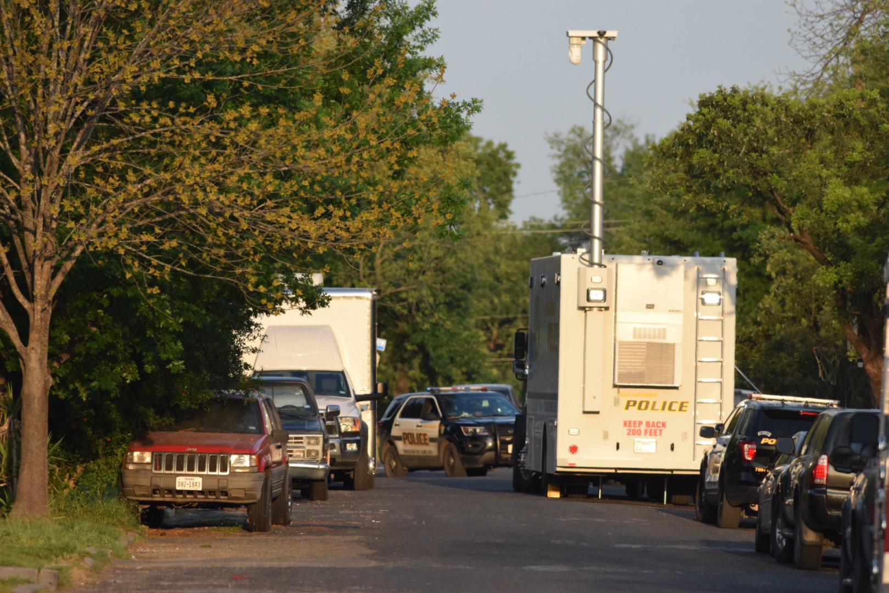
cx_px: 444
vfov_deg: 3.1
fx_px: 11112
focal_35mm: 450
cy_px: 296
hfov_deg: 4.6
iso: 800
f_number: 5.6
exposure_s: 1/2000
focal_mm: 300
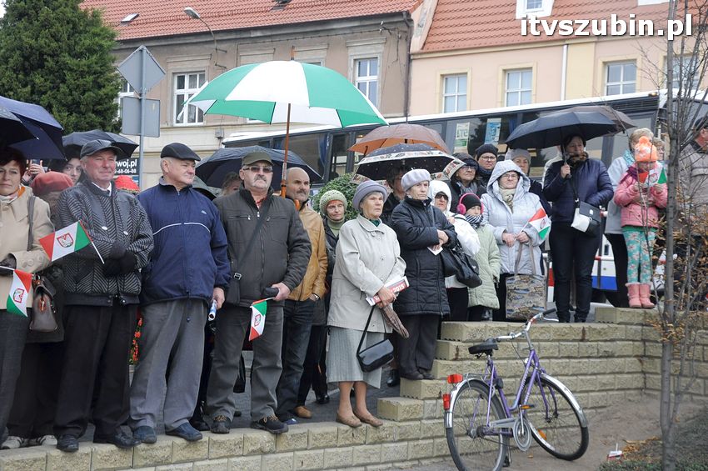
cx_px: 354
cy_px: 236
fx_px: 1179
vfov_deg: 22.6
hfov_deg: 33.4
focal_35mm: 60
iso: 800
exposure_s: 1/160
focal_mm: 40
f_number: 6.3
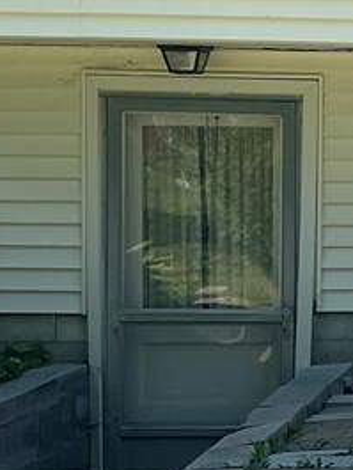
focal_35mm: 112
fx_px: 1522
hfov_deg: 11.5
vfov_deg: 17.6
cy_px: 211
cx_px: 777
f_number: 1.8
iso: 16
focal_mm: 3
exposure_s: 1/770
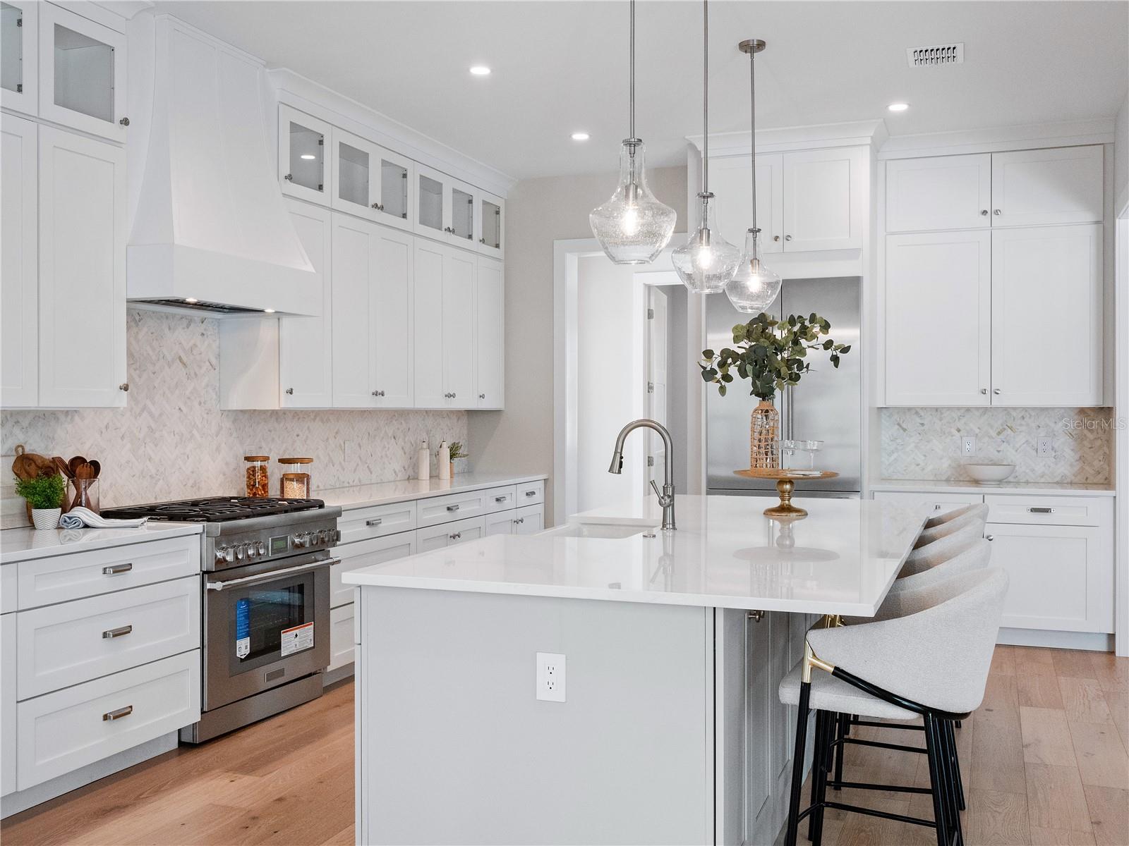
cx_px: 564
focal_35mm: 34
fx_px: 1109
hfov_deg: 54.0
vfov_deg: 41.8
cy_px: 423
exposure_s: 1/60
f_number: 10
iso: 1250
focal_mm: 17
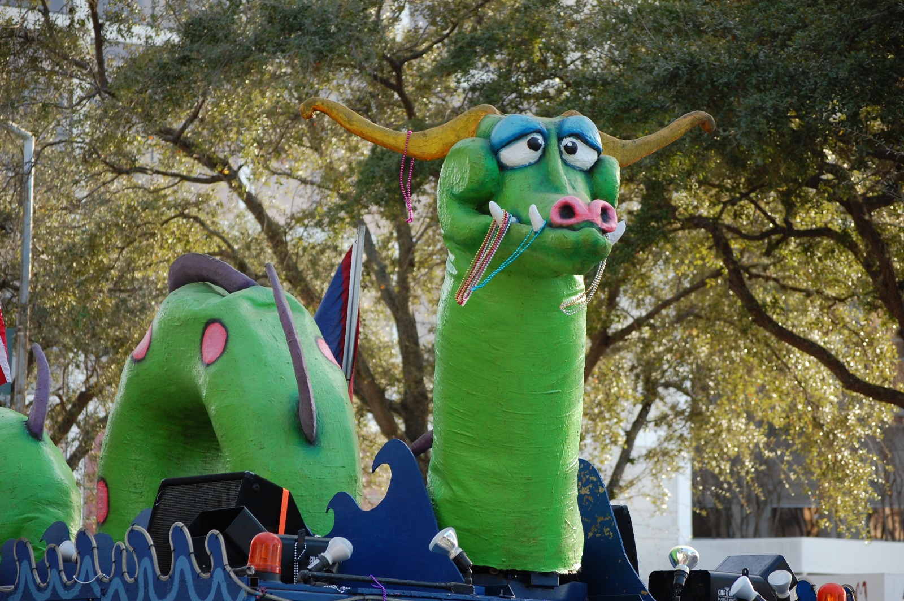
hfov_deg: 15.9
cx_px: 452
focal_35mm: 129
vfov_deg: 10.6
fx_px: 3236
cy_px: 300
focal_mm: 86
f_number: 4.5
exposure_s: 1/320
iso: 400
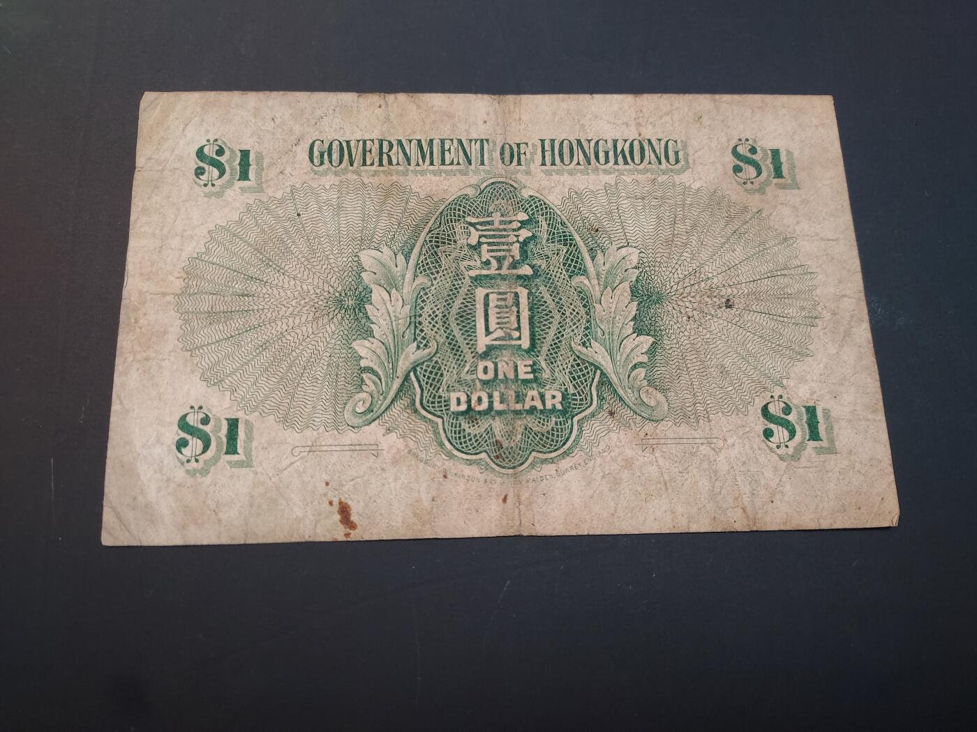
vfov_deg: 56.8
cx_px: 488
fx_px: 677
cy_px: 366
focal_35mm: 24
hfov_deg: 71.6
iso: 160
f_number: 1.8
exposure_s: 1/50
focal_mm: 4.6
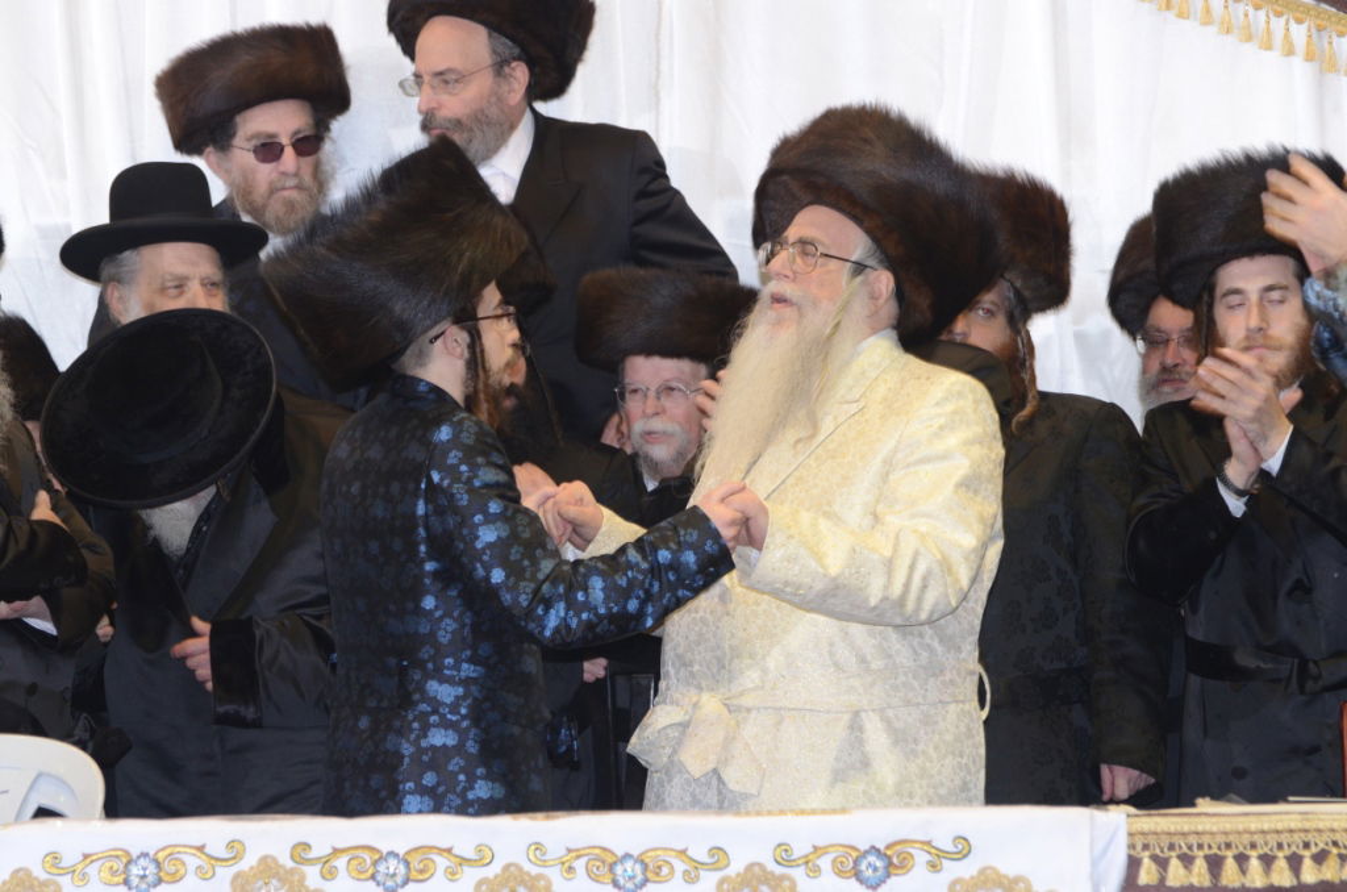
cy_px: 446
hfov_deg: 9.5
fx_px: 8120
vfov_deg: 6.3
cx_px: 674
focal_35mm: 218
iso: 800
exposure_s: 1/80
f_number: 5.6
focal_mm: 145
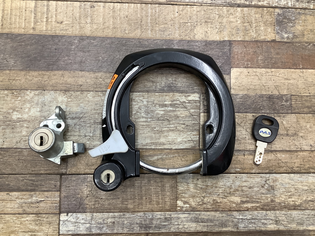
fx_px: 282
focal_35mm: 31
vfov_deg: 45.5
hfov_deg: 58.3
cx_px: 158
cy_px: 118
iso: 125
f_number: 2.4
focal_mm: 3.3
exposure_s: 1/50
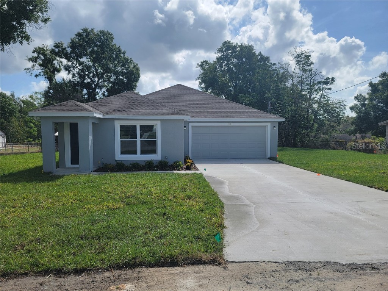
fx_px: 269
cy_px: 146
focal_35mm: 24
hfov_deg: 71.6
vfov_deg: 56.8
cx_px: 194
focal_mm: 6.7
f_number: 1.8
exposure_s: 1/1437
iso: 16
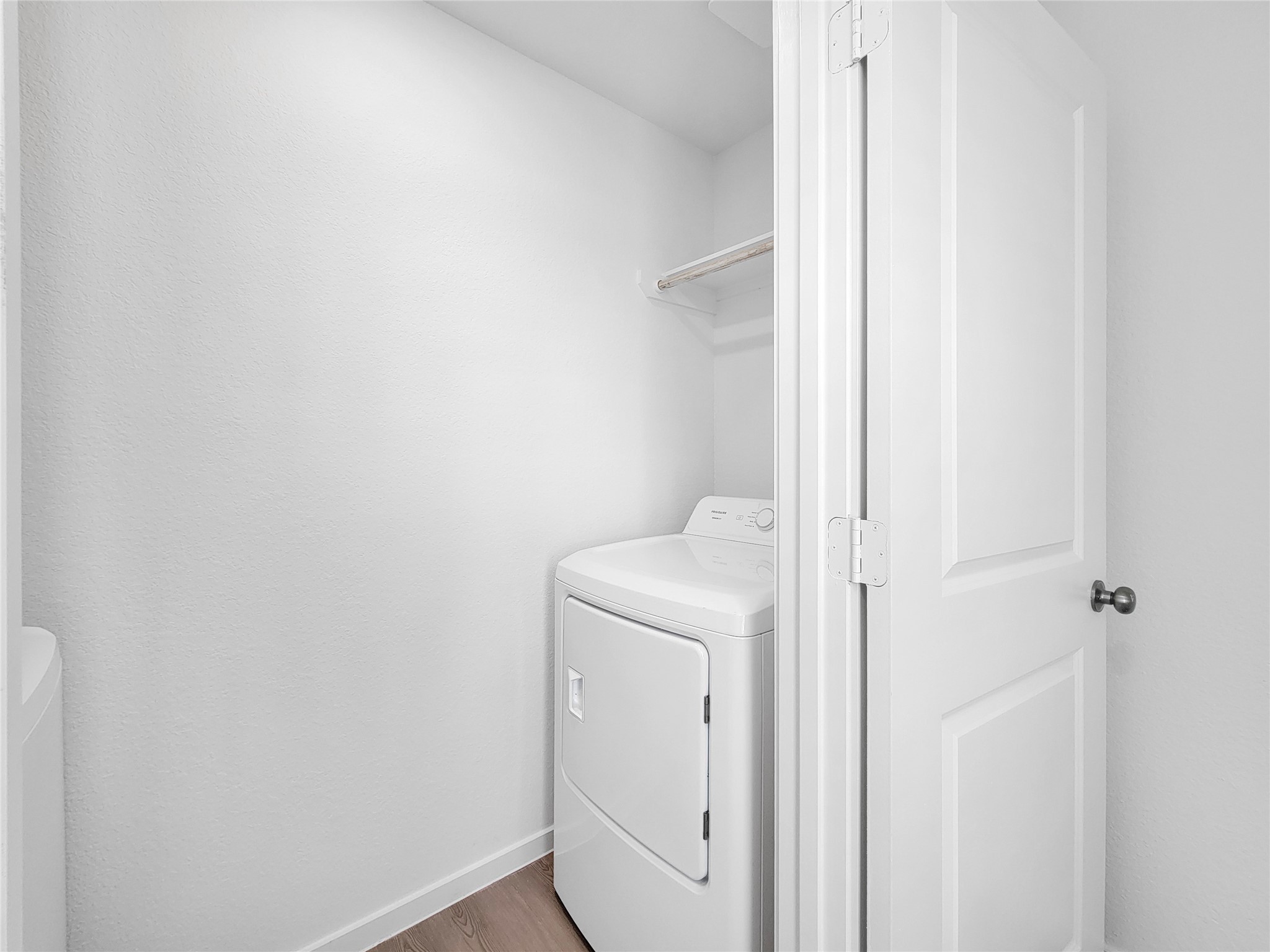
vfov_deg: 89.9
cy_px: 476
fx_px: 477
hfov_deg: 106.2
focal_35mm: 13
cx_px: 635
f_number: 2.2
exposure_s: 1/60
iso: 80
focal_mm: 2.2
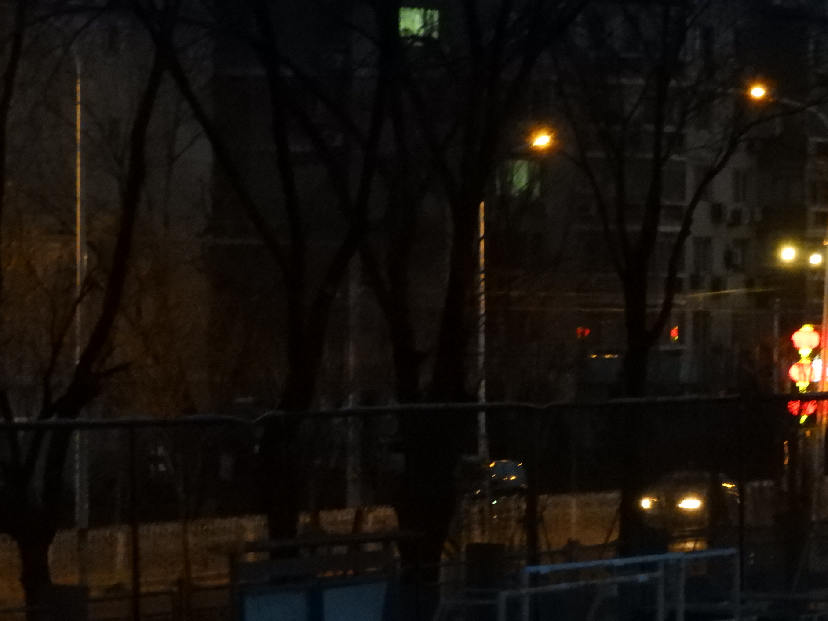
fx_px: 5597
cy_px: 511
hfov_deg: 8.4
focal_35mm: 234
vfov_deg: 6.3
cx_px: 619
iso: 1600
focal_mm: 24.2
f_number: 5
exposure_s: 1/15
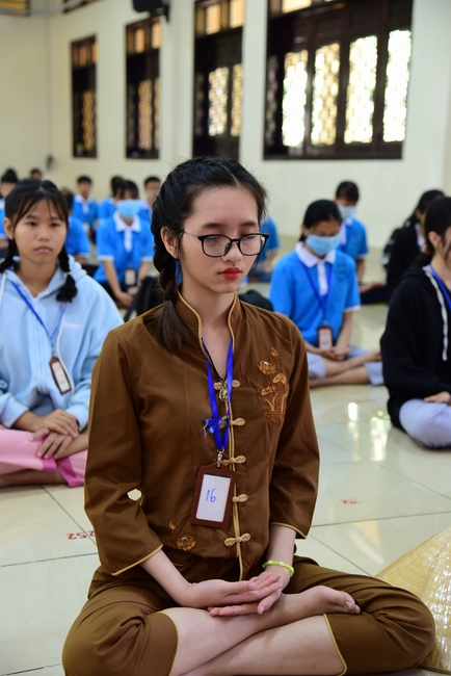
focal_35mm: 58
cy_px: 338
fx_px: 1089
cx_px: 226
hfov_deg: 23.4
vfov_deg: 34.5
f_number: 4.5
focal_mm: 58
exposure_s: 1/40
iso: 1250
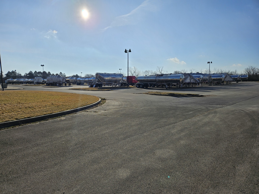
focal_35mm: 23
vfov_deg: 58.9
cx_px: 130
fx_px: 172
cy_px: 97
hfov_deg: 73.9
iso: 25
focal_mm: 5.4
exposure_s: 1/5020
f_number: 1.8
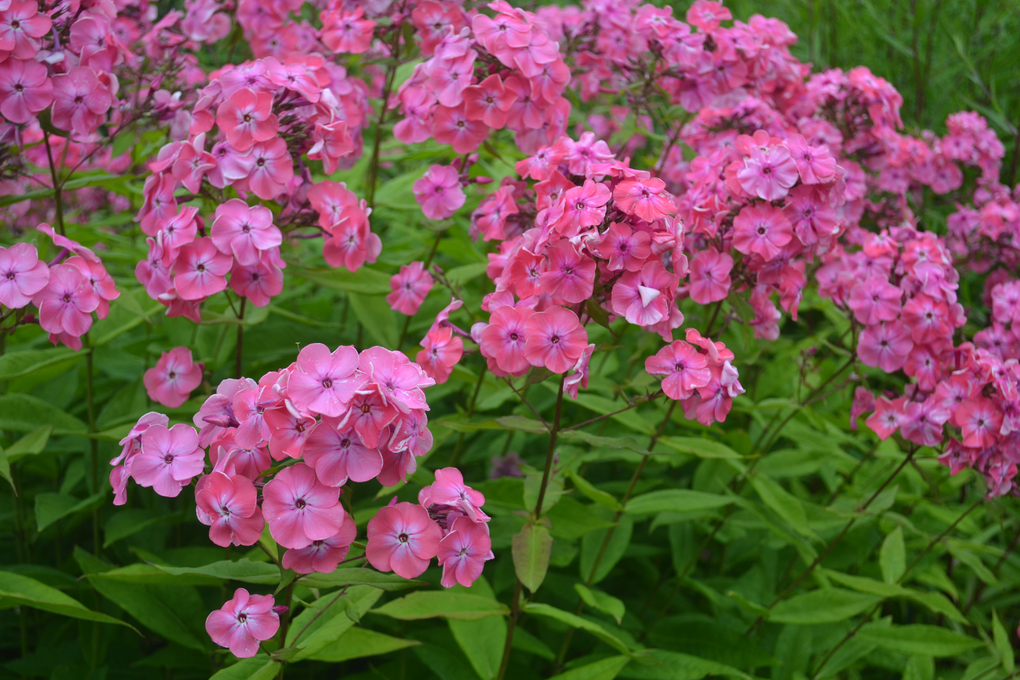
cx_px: 510
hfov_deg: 37.9
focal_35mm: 52
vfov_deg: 25.8
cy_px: 340
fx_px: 1487
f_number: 5.6
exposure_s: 1/125
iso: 125
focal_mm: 35
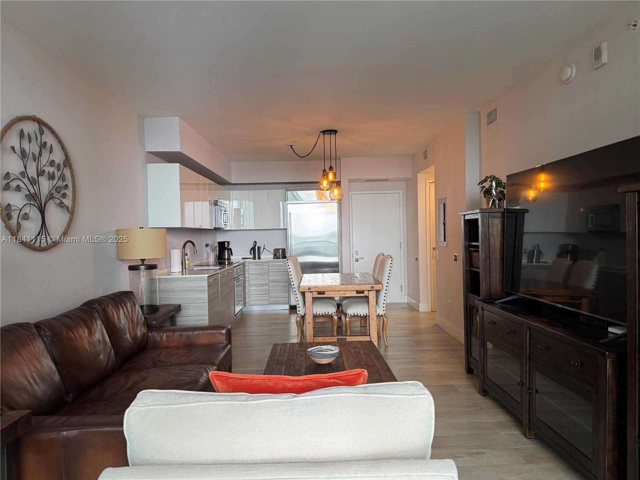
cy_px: 240
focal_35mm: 24
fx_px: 444
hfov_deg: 71.6
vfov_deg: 56.8
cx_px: 320
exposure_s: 1/121
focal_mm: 6.76
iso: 200
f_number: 1.78
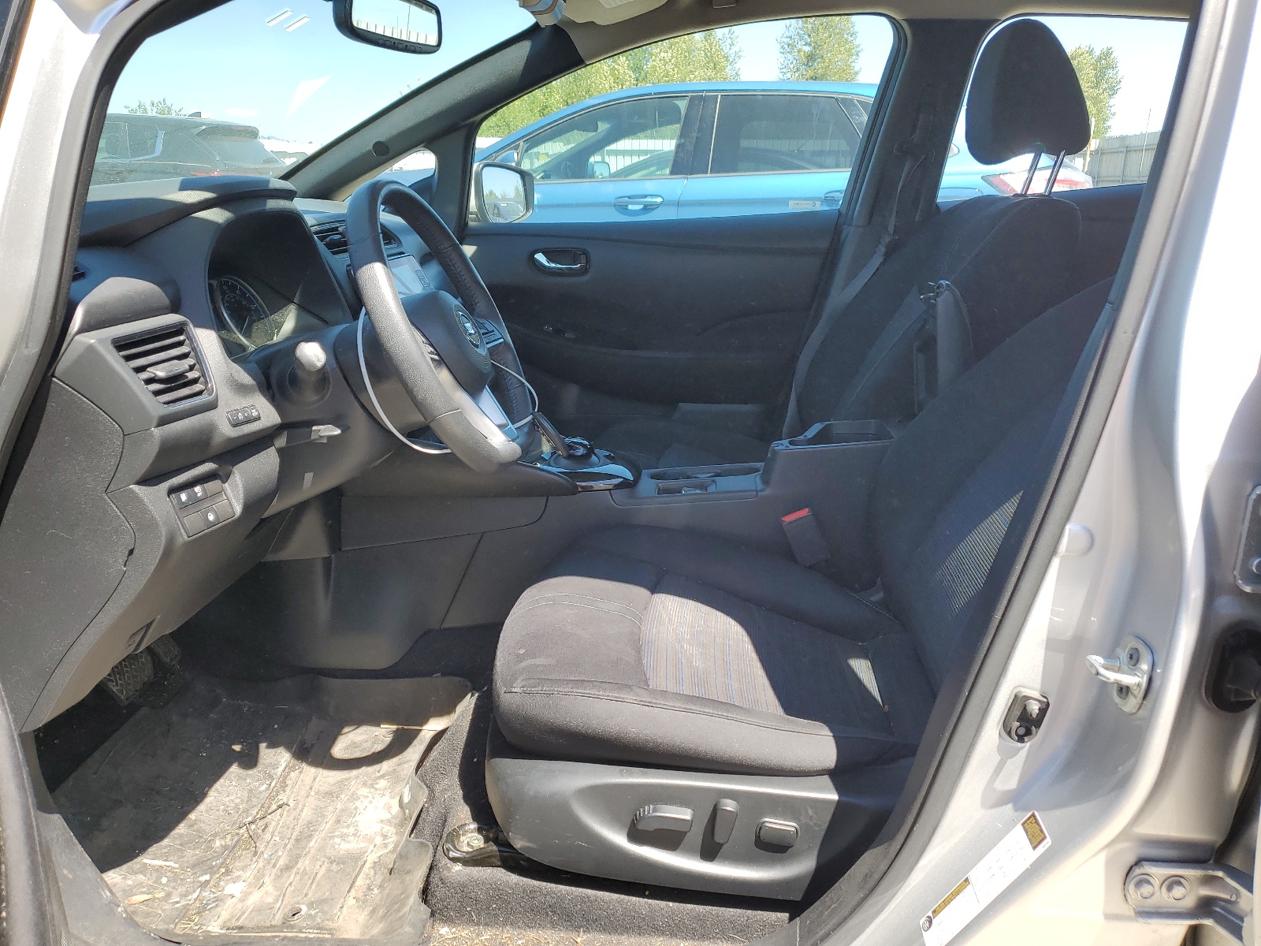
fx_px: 947
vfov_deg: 53.1
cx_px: 630
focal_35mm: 26
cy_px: 473
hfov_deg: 67.3
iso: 50
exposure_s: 1/588
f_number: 1.5
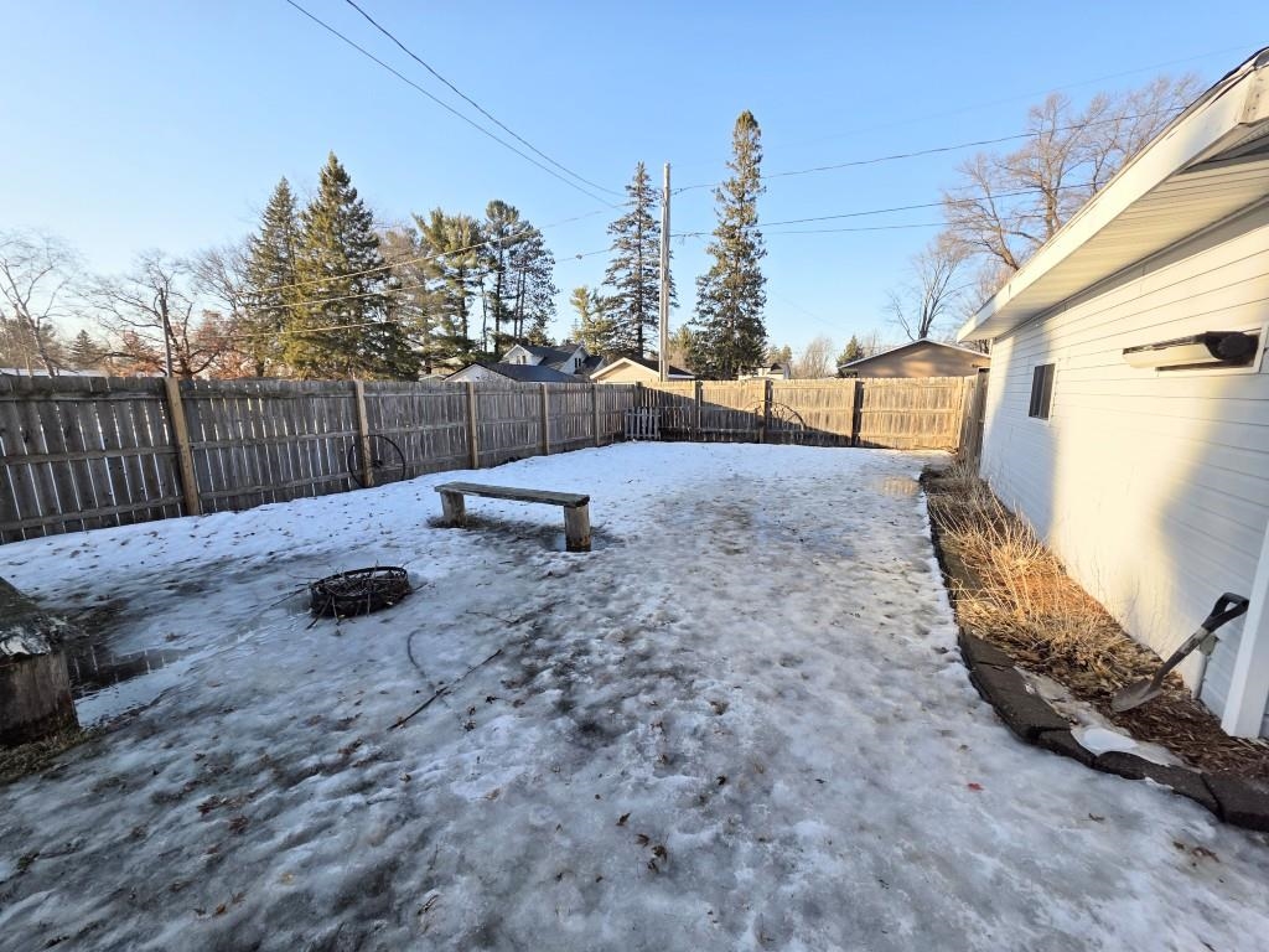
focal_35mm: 13
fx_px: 477
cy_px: 476
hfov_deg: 106.2
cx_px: 634
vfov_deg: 89.9
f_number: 1.9
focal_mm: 2.2
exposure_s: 1/1013
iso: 40
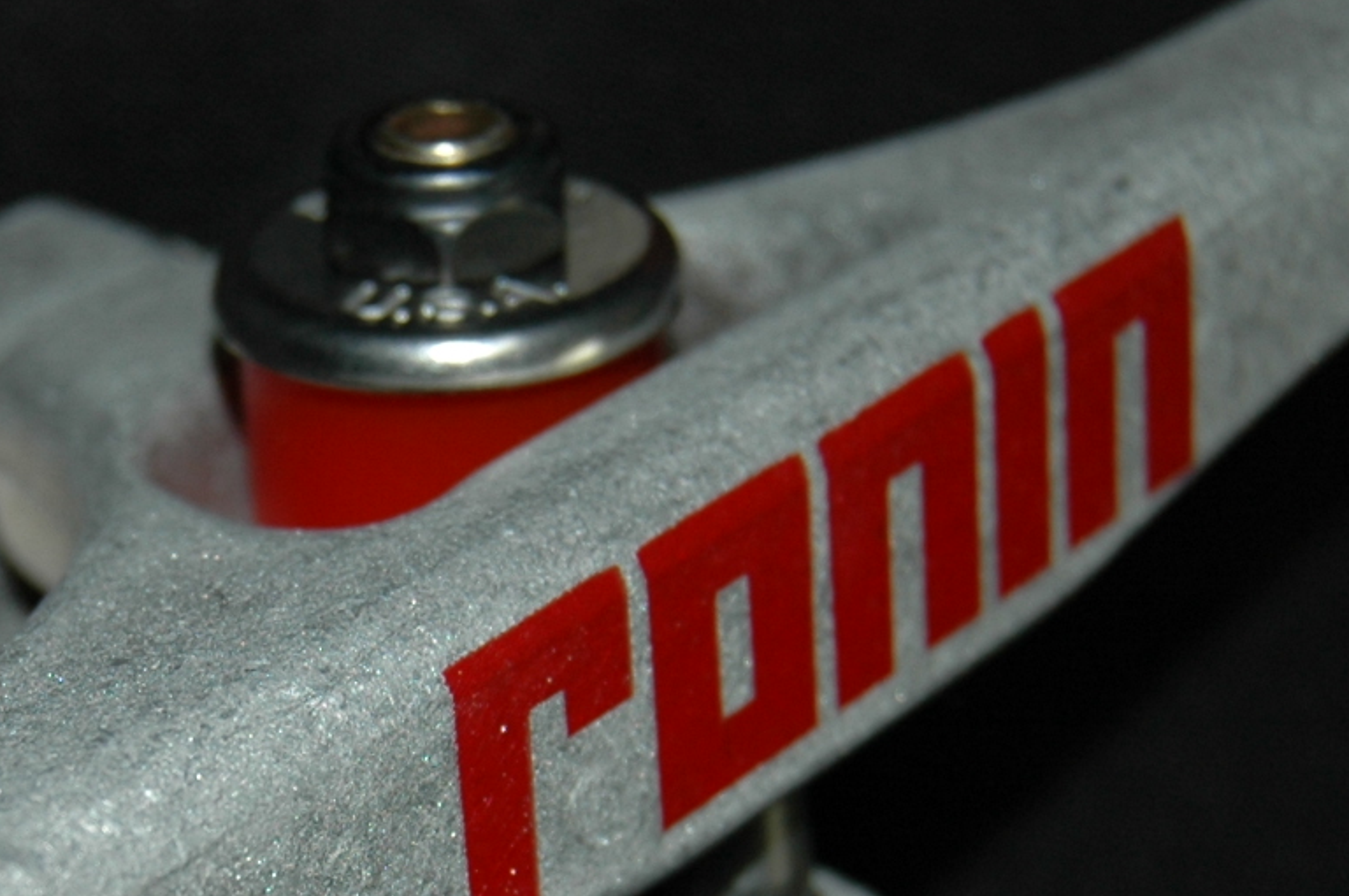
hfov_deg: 19.2
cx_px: 216
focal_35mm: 105
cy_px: 845
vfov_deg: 12.9
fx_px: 3930
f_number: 4
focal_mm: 24
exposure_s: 1/60
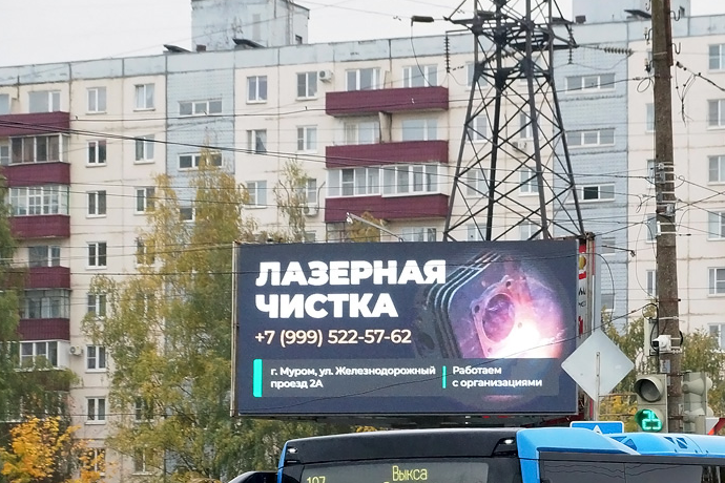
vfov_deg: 10.0
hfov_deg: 14.8
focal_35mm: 137
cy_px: 418
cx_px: 623
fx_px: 2759
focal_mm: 50
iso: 800
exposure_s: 1/500
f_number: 5
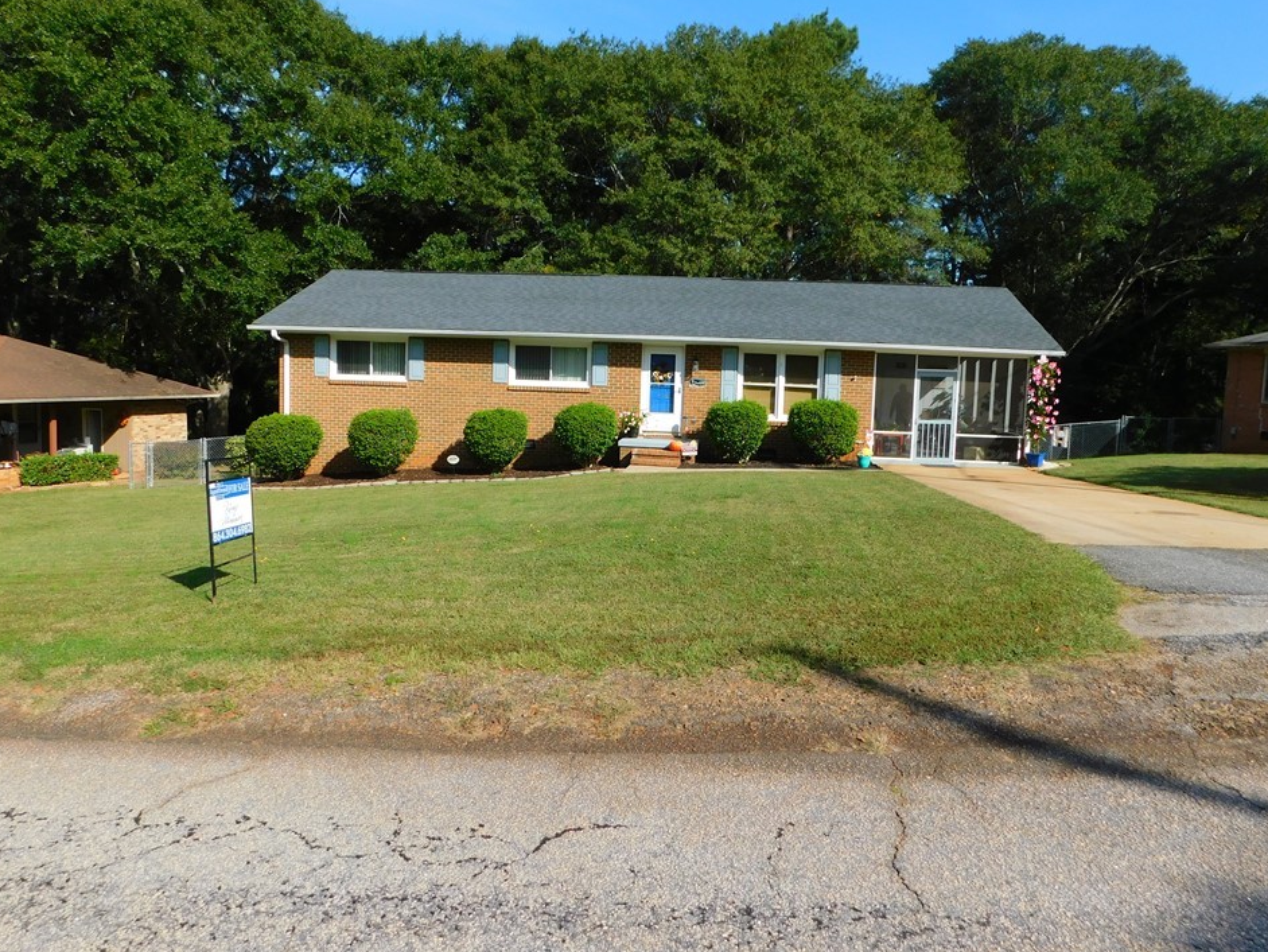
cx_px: 656
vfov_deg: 54.9
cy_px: 446
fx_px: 916
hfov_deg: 69.4
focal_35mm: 25
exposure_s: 1/1250
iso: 125
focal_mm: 4
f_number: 3
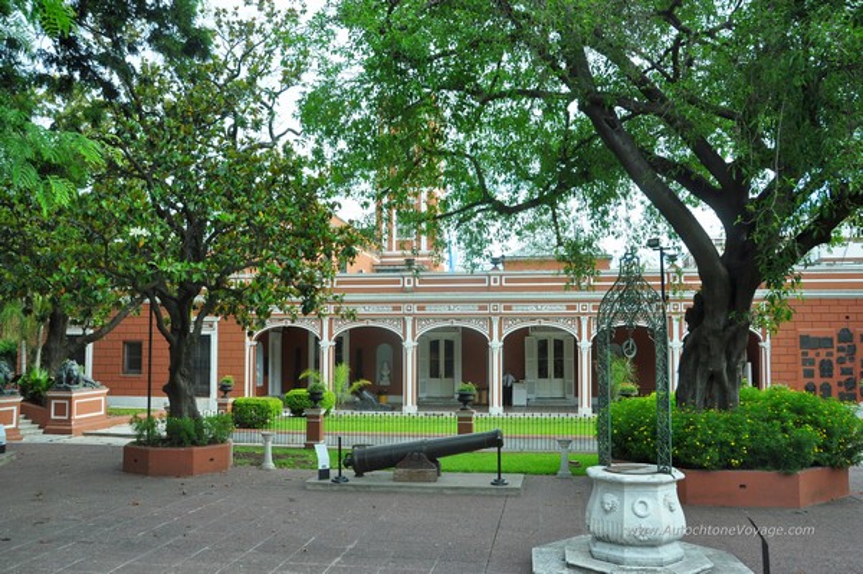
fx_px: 719
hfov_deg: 62.0
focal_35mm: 30
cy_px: 287
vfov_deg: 43.5
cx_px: 432
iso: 200
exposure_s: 1/100
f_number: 9
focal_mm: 20
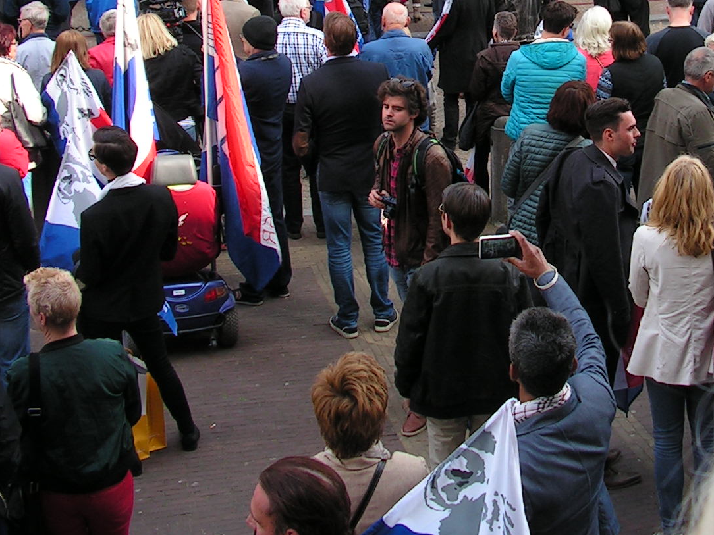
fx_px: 1403
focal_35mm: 68
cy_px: 53
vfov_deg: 21.1
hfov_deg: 28.1
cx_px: 536
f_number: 4.8
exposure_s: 1/60
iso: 64
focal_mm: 6
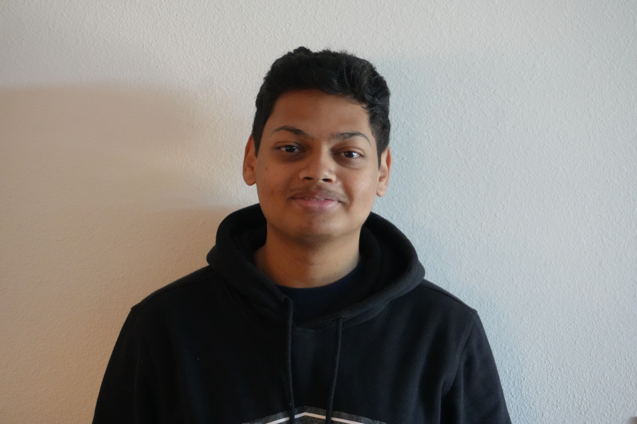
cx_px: 318
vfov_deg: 18.2
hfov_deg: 27.0
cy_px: 212
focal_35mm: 75
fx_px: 1327
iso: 6400
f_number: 5.6
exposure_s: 1/80
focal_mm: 50
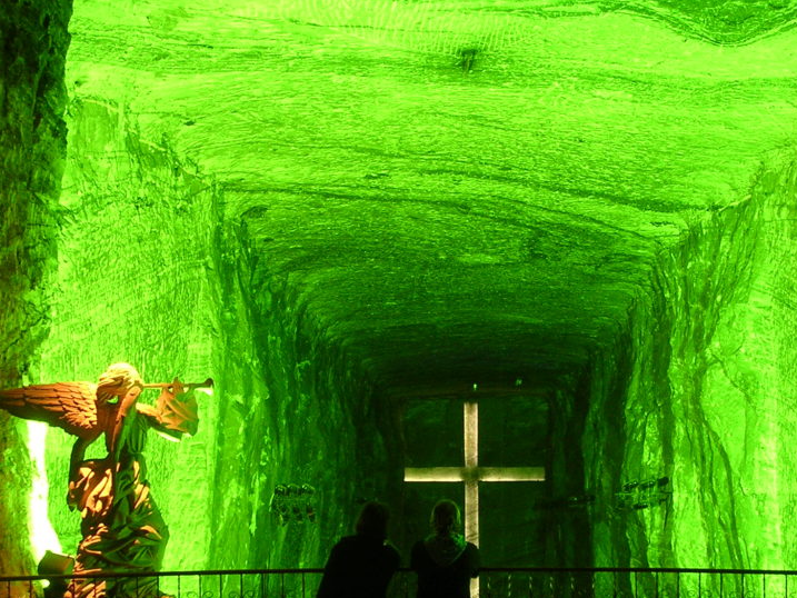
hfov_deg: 36.2
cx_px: 405
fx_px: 1220
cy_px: 380
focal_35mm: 53
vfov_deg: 27.4
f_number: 2.8
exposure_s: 1.02
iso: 200
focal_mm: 5.8
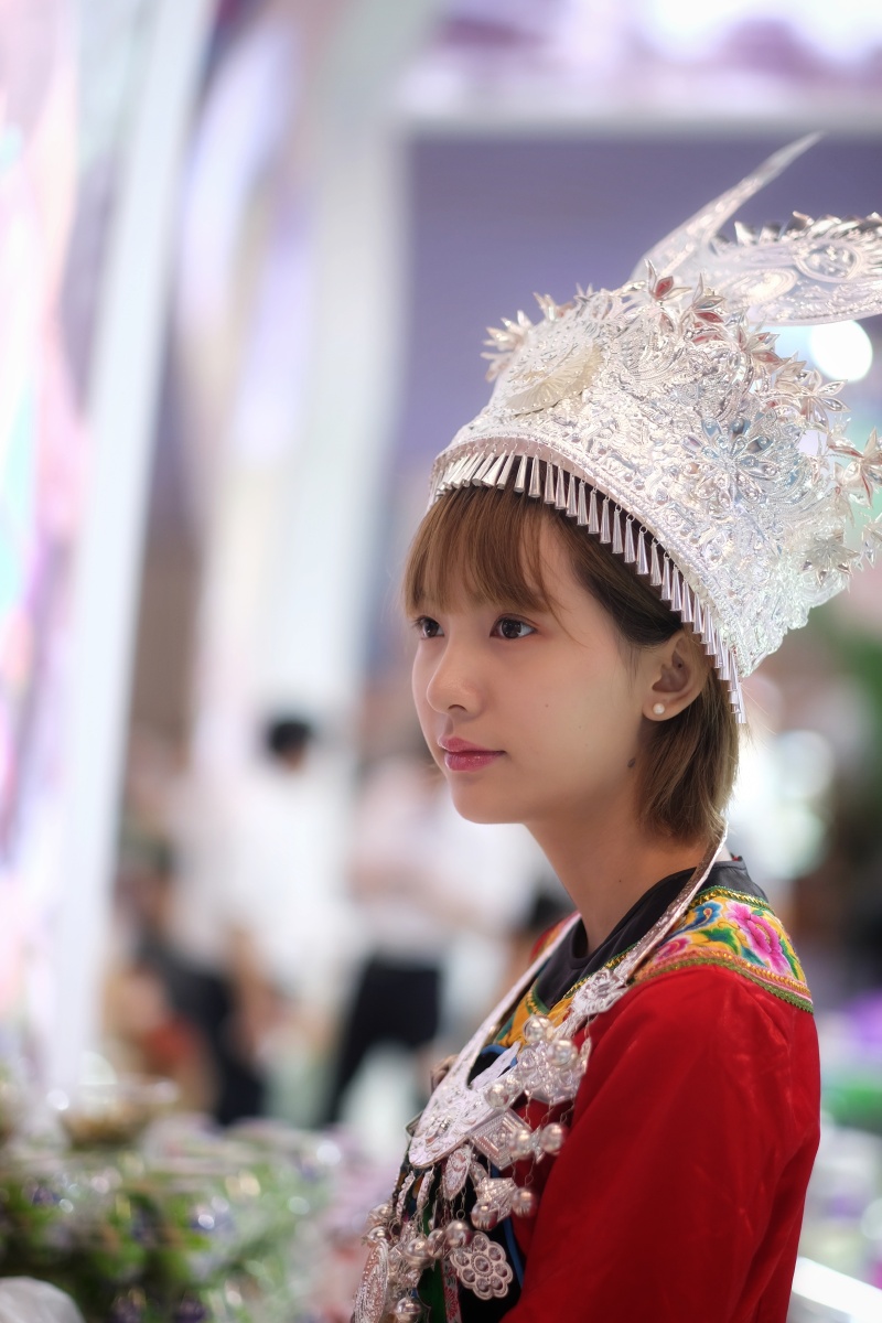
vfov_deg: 24.2
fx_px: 3087
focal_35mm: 84
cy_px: 662
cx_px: 441
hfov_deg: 16.3
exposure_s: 1/105
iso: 200
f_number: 1.2
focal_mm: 56
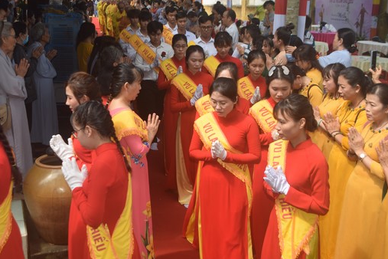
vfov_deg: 27.0
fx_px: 539
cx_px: 150
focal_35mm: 50
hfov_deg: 39.4
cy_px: 127
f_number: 5.6
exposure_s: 1/200
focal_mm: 26
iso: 100
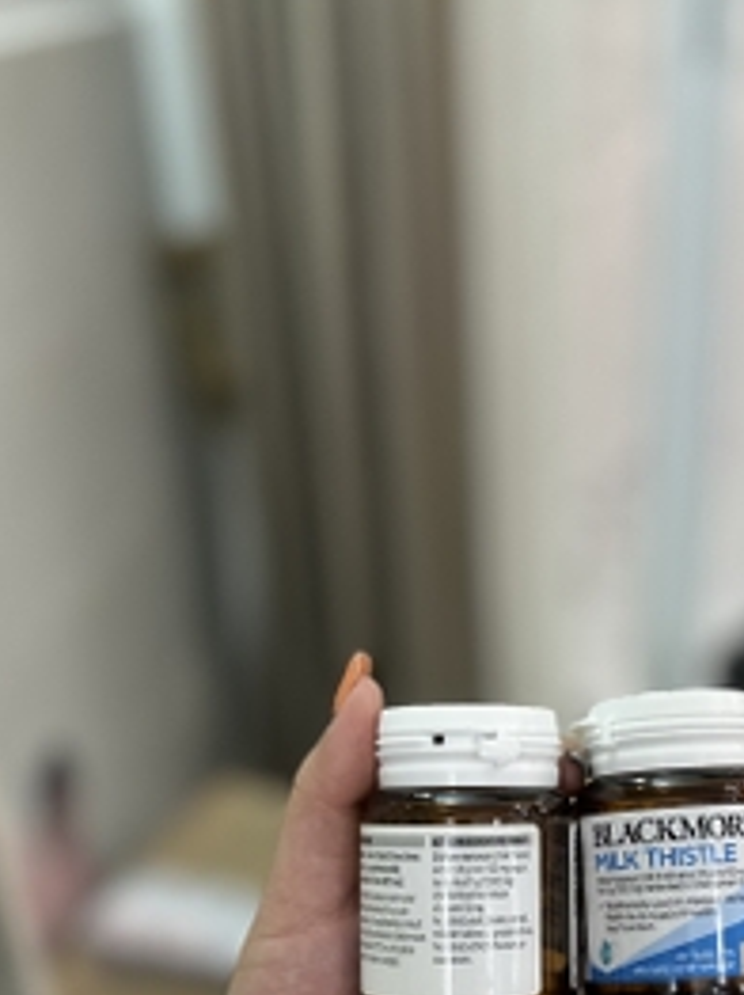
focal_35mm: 44
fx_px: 1263
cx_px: 581
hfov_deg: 32.1
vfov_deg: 41.3
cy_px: 786
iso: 250
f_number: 1.78
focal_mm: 6.86
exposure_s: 1/50
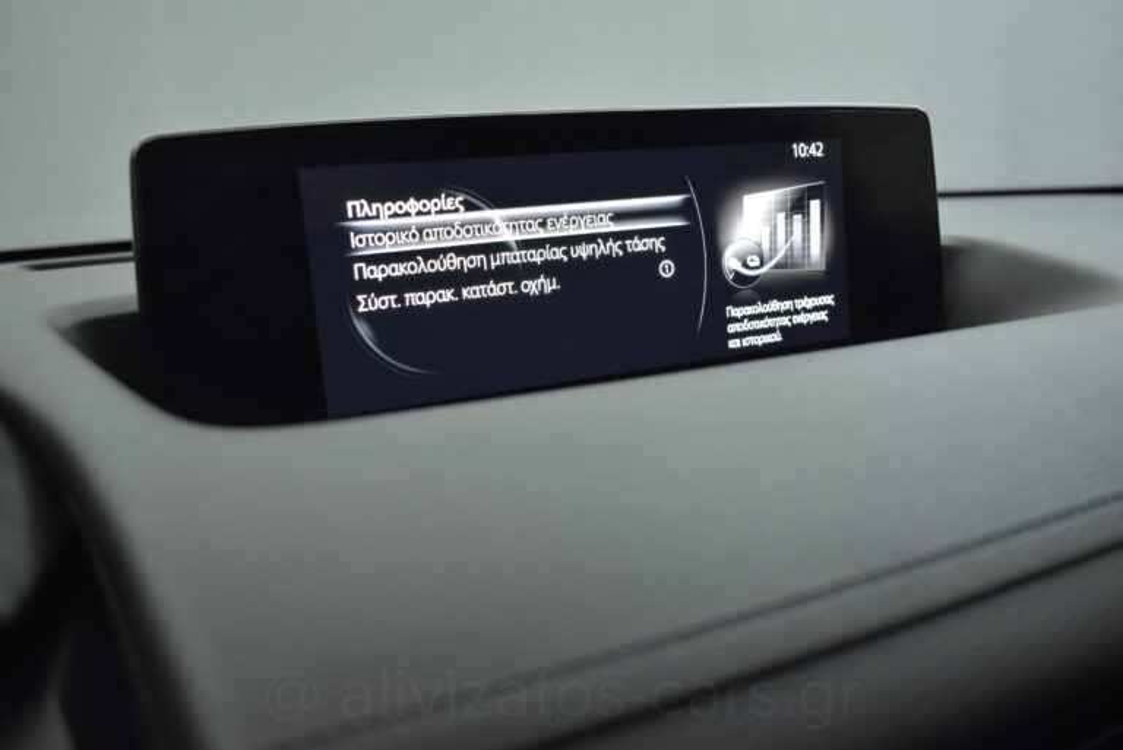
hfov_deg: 59.5
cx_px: 562
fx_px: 983
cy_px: 375
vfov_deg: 41.8
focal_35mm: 32
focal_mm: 21
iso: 1600
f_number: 3.8
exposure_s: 1/100
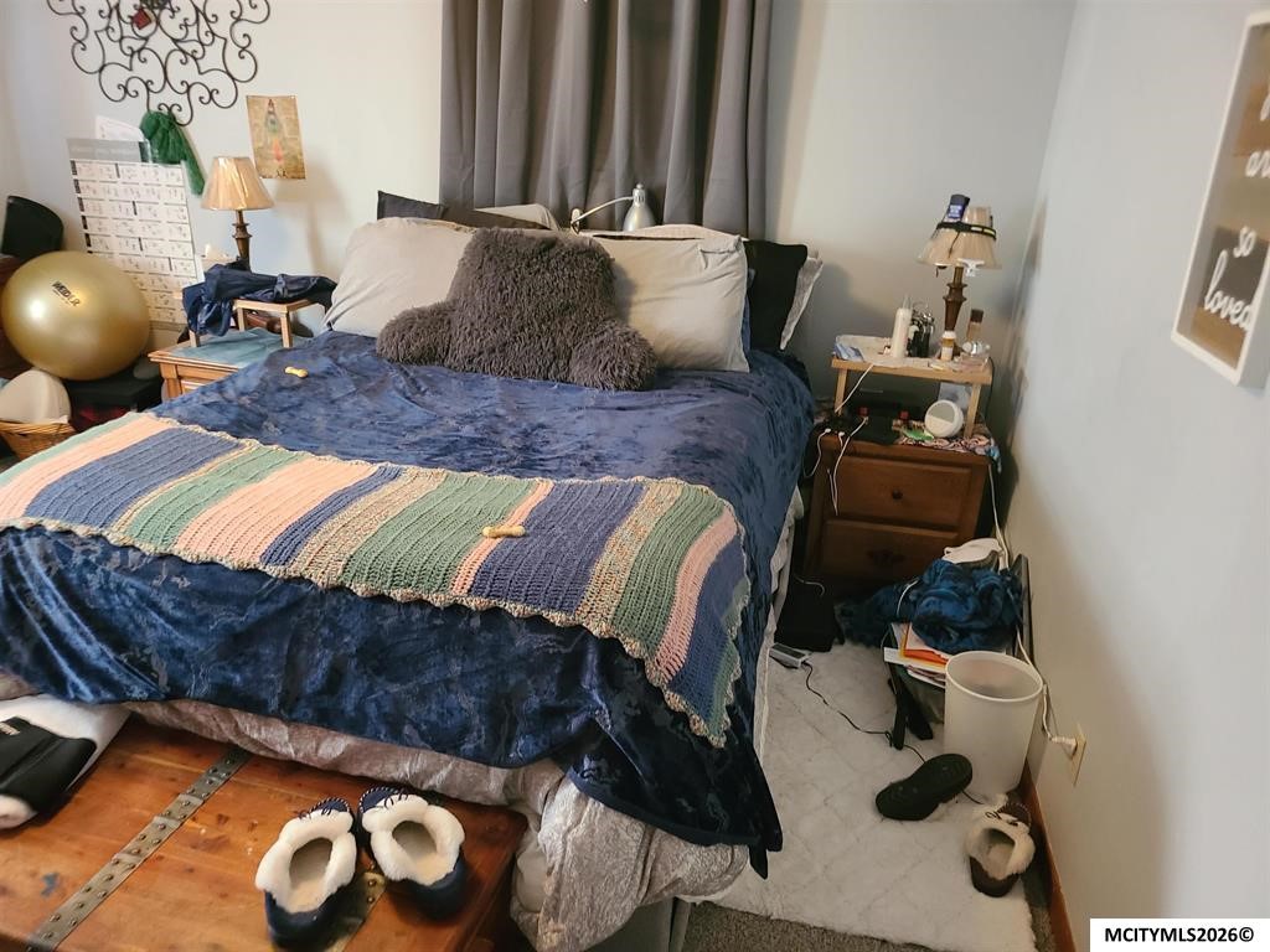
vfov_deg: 53.1
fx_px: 954
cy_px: 476
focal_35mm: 26
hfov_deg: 67.3
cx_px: 635
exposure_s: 1/24
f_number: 1.8
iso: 800
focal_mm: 5.4
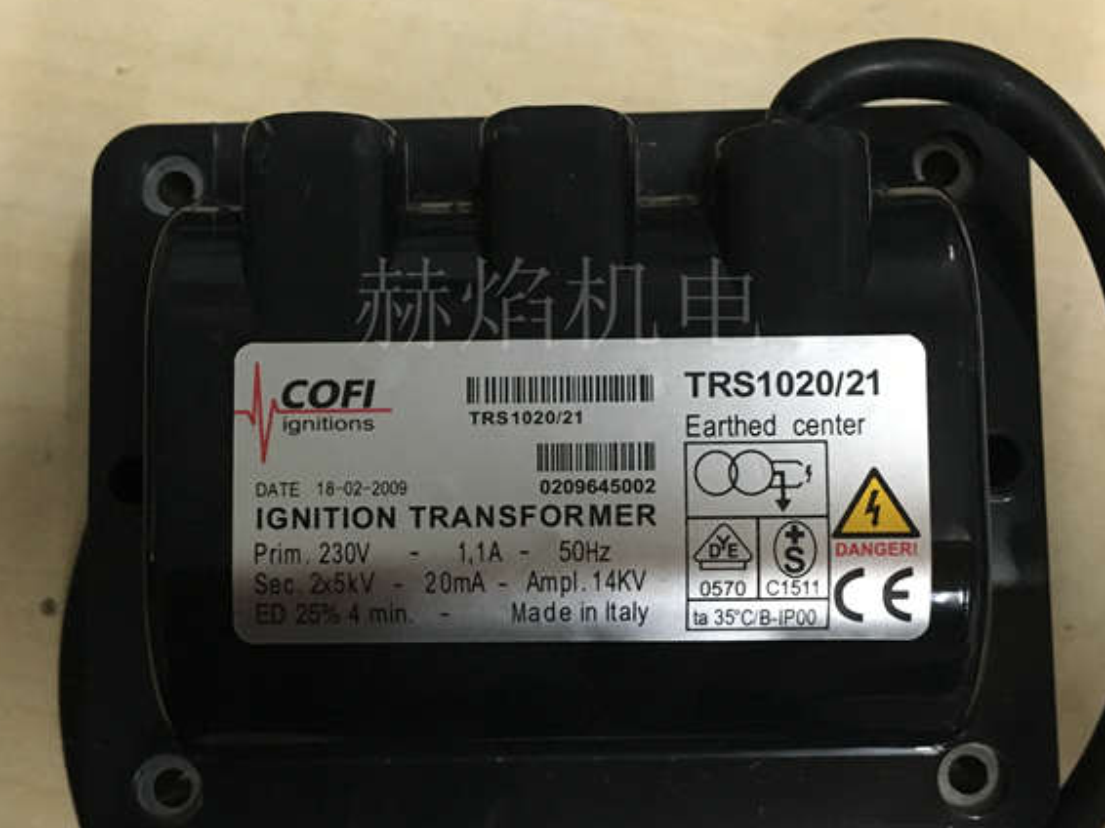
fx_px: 1308
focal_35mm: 41
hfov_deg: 45.8
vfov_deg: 34.9
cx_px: 531
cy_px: 525
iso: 200
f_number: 2.2
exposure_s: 1/17
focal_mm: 4.15
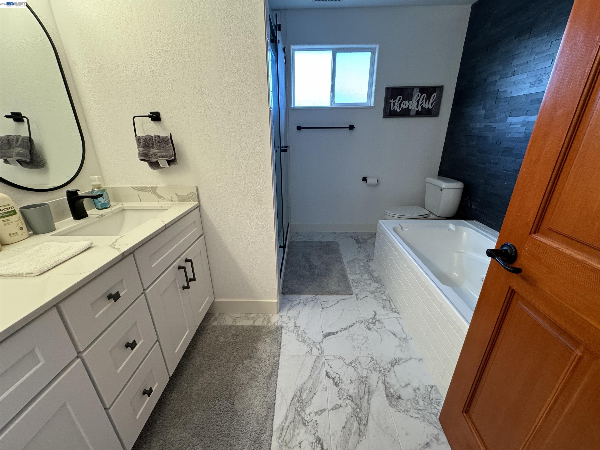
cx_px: 300
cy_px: 225
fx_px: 243
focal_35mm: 14
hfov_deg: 102.1
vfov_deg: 85.7
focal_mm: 2.22
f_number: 2.2
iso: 200
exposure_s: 1/120
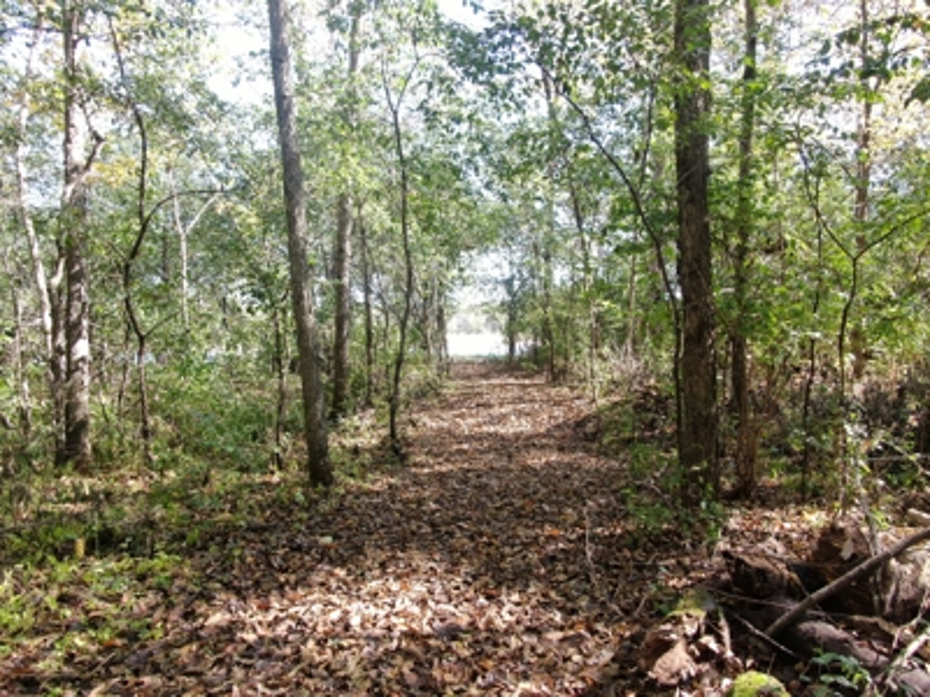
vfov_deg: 56.8
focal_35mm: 24
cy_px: 348
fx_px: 645
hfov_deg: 71.6
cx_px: 465
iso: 100
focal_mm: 4.39
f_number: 2.8
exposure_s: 1/60
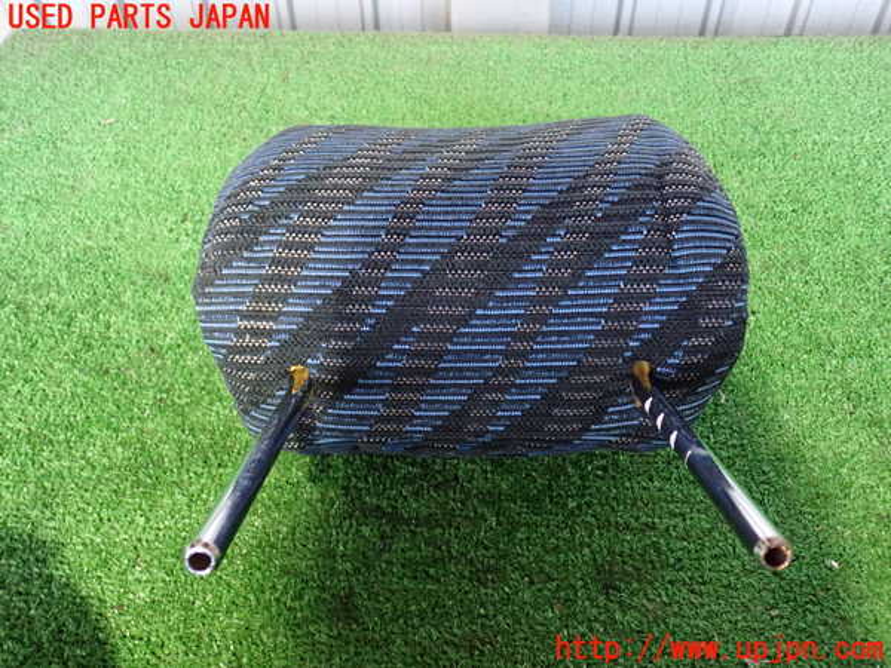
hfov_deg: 60.0
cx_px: 446
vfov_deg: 46.8
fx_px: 772
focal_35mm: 30
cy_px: 334
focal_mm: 5.4
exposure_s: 1/25
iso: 800
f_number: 2.3
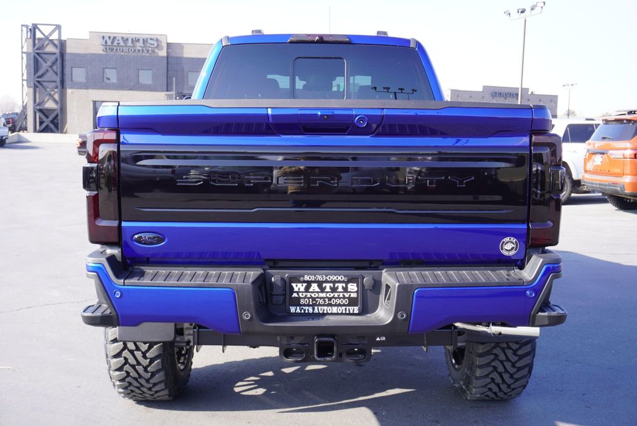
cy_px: 213
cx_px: 318
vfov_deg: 33.1
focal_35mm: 40
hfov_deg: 47.9
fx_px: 717
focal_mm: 27
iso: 100
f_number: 5.6
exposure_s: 1/80
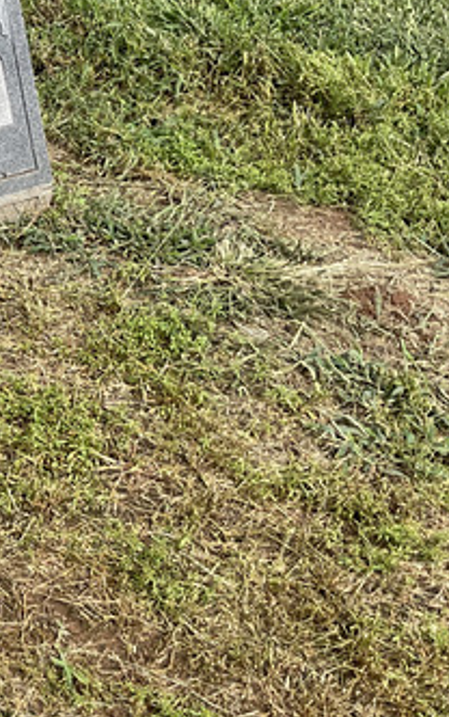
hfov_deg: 15.5
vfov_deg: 27.7
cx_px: -317
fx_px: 1446
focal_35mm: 74
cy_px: 272
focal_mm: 3
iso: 16
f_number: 1.8
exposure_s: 1/1490
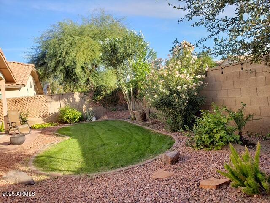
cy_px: 102
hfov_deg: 67.3
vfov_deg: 53.1
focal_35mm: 26
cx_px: 135
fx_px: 203
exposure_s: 1/324
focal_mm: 4.3
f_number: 2.4
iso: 50
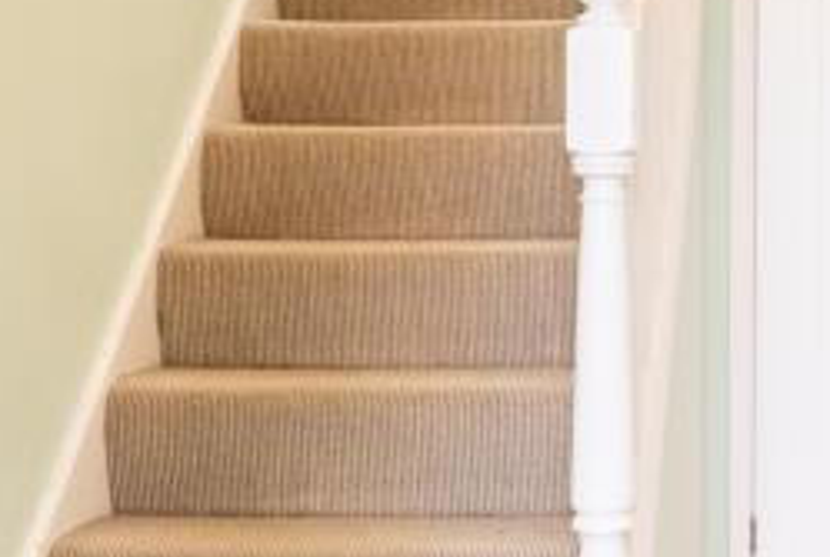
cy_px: 157
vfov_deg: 17.5
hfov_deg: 24.8
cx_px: 823
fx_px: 1802
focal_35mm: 78
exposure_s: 1/40
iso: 1000
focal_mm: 19
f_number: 8
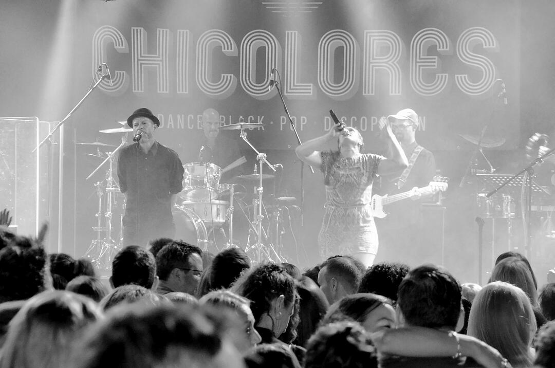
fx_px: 1801
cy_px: 184
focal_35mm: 117
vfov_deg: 11.7
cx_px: 278
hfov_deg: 17.5
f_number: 5.6
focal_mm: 78
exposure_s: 1/40
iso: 3200
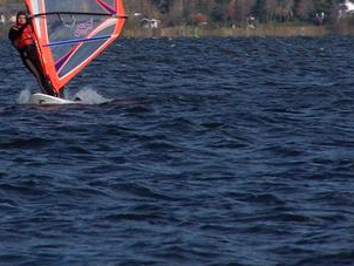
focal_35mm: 804
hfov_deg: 2.5
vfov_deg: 1.9
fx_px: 8229
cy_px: 48
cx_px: 22
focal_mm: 63
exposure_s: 1/500
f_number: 7.1
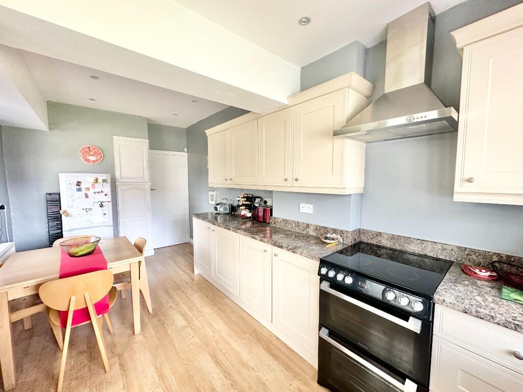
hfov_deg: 102.1
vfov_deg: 85.7
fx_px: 212
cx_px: 262
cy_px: 196
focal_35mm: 14
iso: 200
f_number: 2.2
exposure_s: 1/99
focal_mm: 2.22
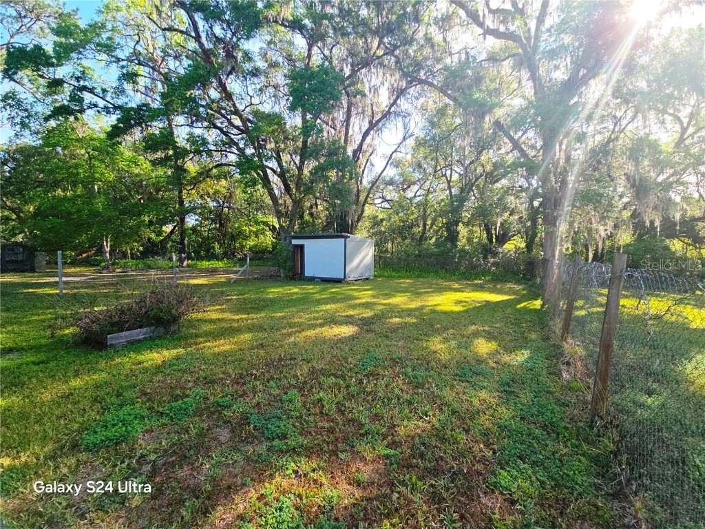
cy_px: 264
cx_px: 352
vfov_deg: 89.9
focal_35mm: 13
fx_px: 265
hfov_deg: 106.2
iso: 50
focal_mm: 2.2
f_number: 2.2
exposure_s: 1/575
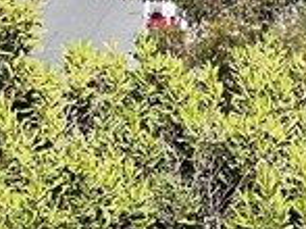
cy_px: -221
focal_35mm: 536
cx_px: 985
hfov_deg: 3.6
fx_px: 4734
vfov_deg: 2.8
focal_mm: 9
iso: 32
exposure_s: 1/246
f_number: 2.8
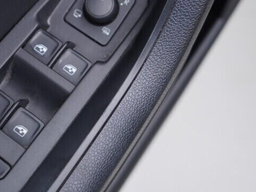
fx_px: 547
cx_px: 55
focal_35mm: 74
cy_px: 21
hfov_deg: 25.9
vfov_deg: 19.5
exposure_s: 1/40
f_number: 2.8
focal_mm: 24
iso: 200
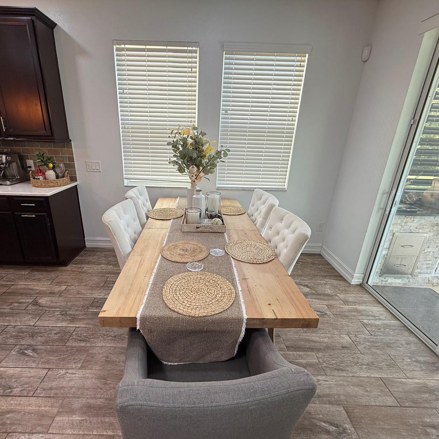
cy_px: 223
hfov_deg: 83.8
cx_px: 200
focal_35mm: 17
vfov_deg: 84.0
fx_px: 244
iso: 125
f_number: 2.2
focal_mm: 2.22
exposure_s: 1/120
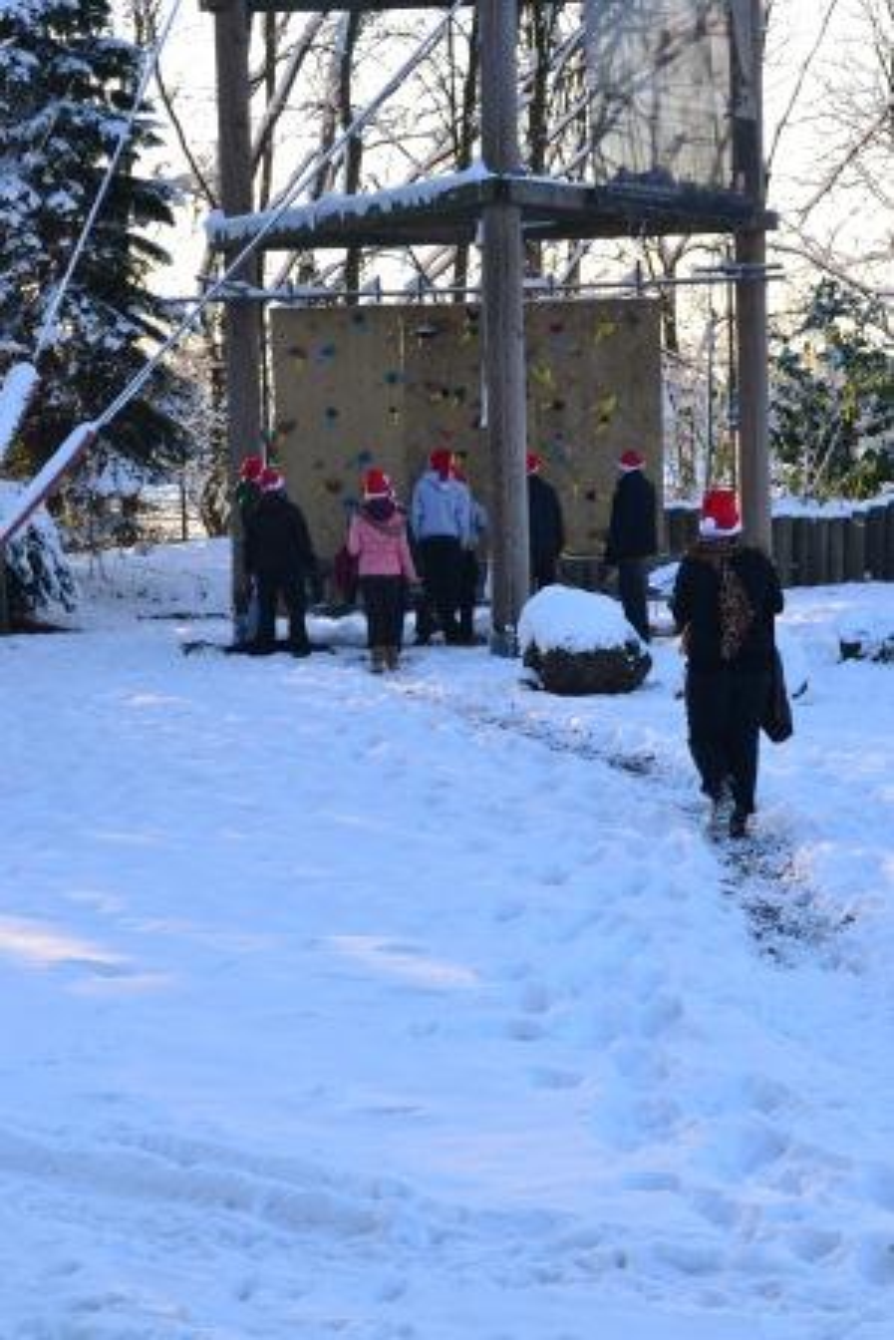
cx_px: 447
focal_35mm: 82
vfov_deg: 24.6
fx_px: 3071
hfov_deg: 16.6
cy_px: 670
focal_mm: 55
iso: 400
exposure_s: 1/200
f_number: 10
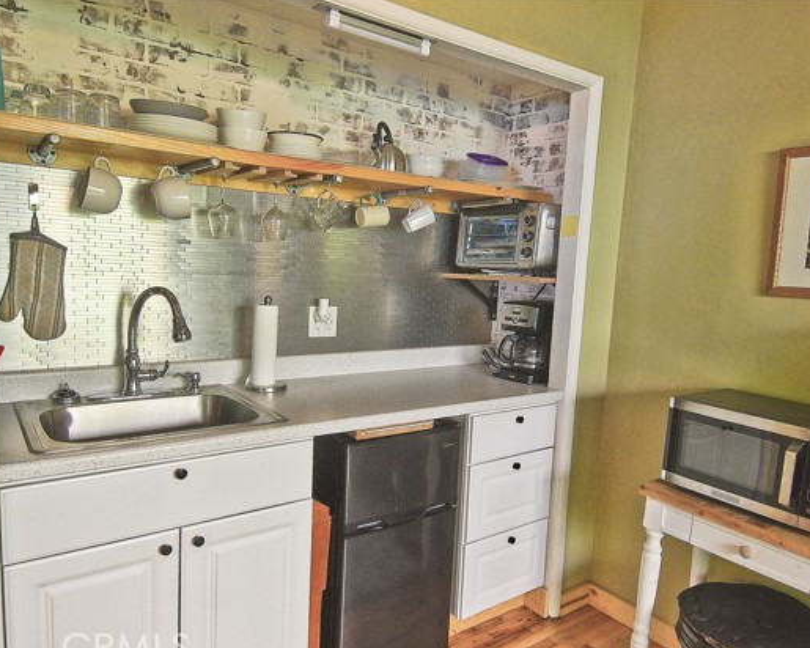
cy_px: 333
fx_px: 503
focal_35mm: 21
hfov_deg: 77.6
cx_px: 382
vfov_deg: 65.5
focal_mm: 12
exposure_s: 1/40
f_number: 4
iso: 400
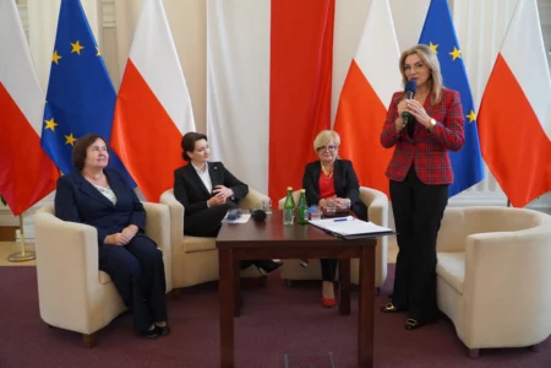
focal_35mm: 30
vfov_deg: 43.6
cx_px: 276
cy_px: 184
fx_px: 459
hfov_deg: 61.9
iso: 2000
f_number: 4
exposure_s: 1/160
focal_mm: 20
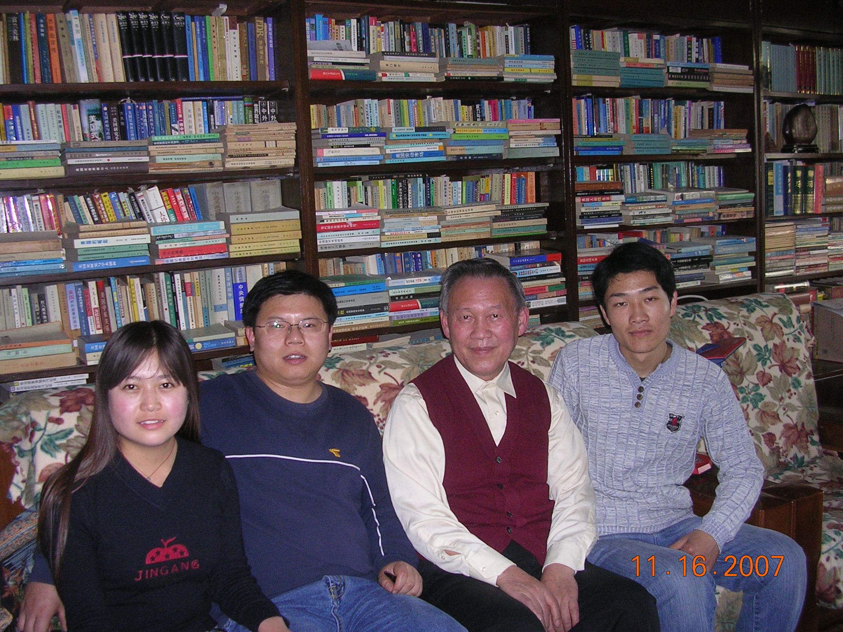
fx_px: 925
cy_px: 316
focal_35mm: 38
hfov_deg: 49.0
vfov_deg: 37.7
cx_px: 422
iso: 89
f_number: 2.8
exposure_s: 1/60.1
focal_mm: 5.8
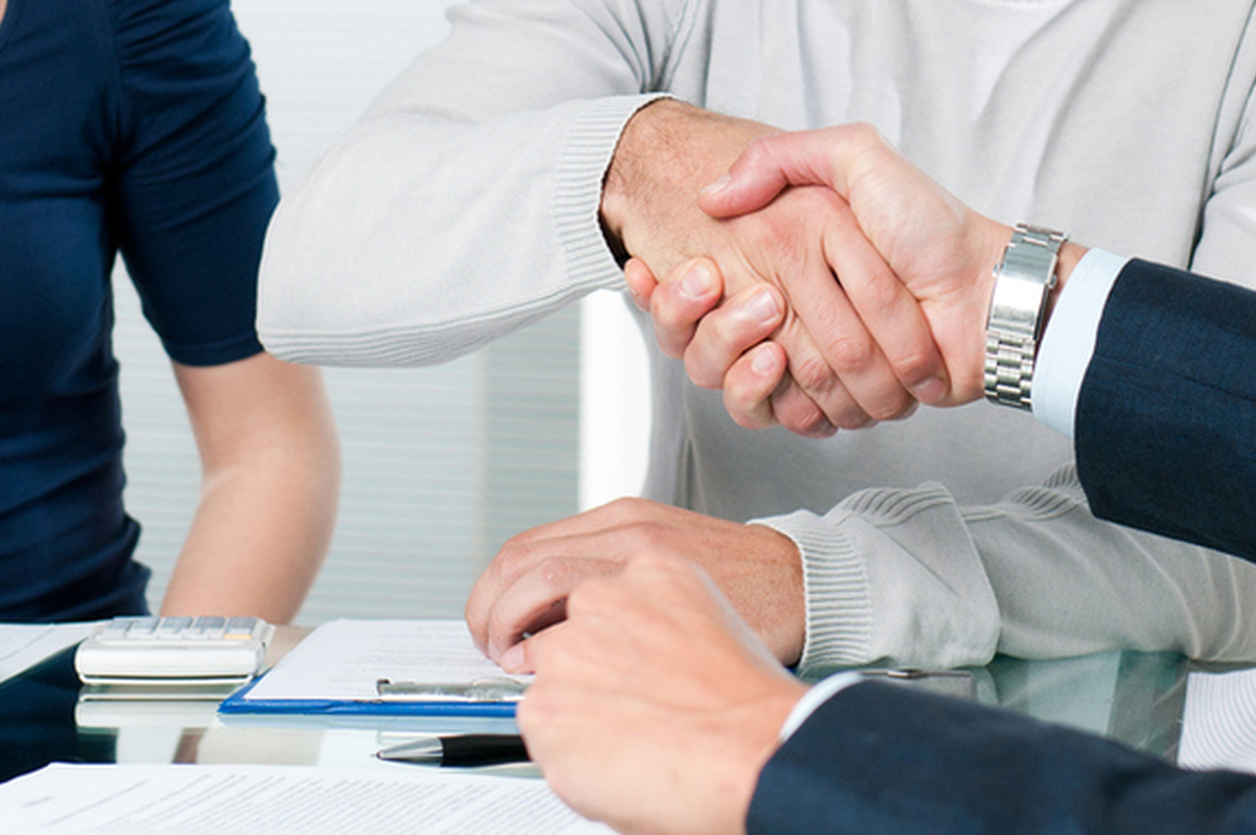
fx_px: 6588
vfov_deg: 7.2
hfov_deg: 10.9
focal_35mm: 189
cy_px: -26
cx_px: 620
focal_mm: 60
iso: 200
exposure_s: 1/125
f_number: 3.5
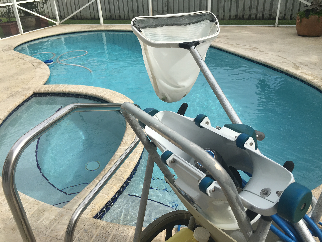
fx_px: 270
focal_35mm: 29
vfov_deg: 48.2
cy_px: 121
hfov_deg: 61.7
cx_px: 161
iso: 25
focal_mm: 4.15
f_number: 2.2
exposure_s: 1/894
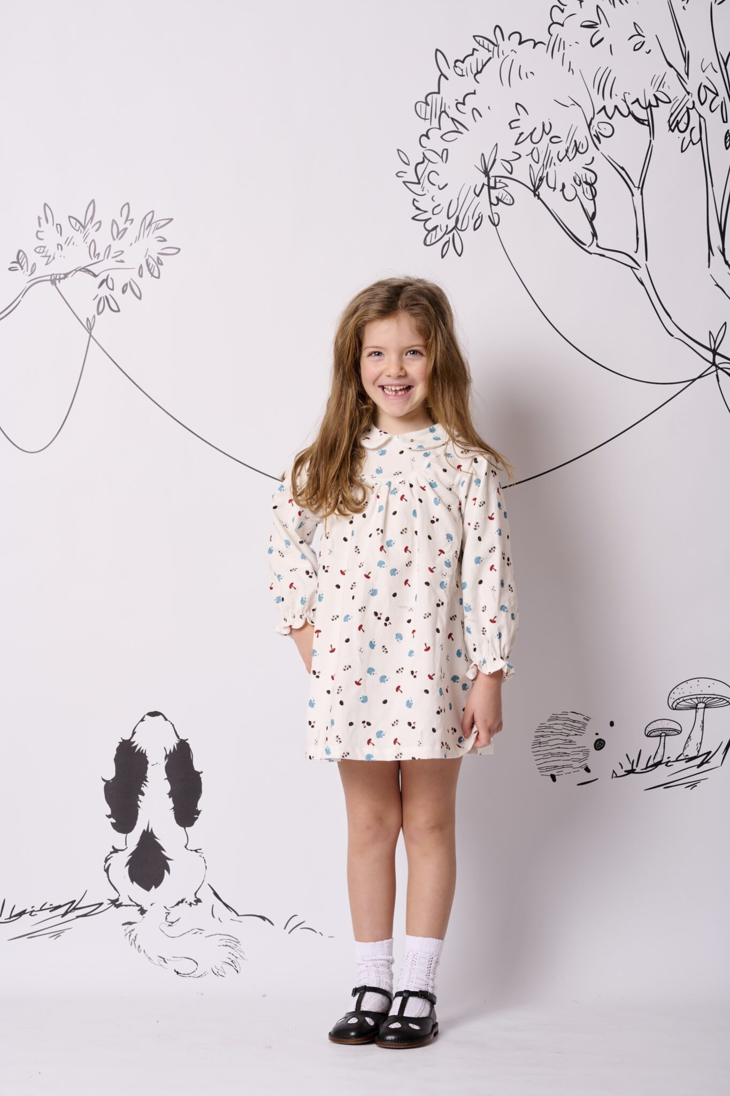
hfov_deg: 16.1
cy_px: 548
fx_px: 2586
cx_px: 365
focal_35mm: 85
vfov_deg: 23.9
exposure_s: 1/160
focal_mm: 85
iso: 64
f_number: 9
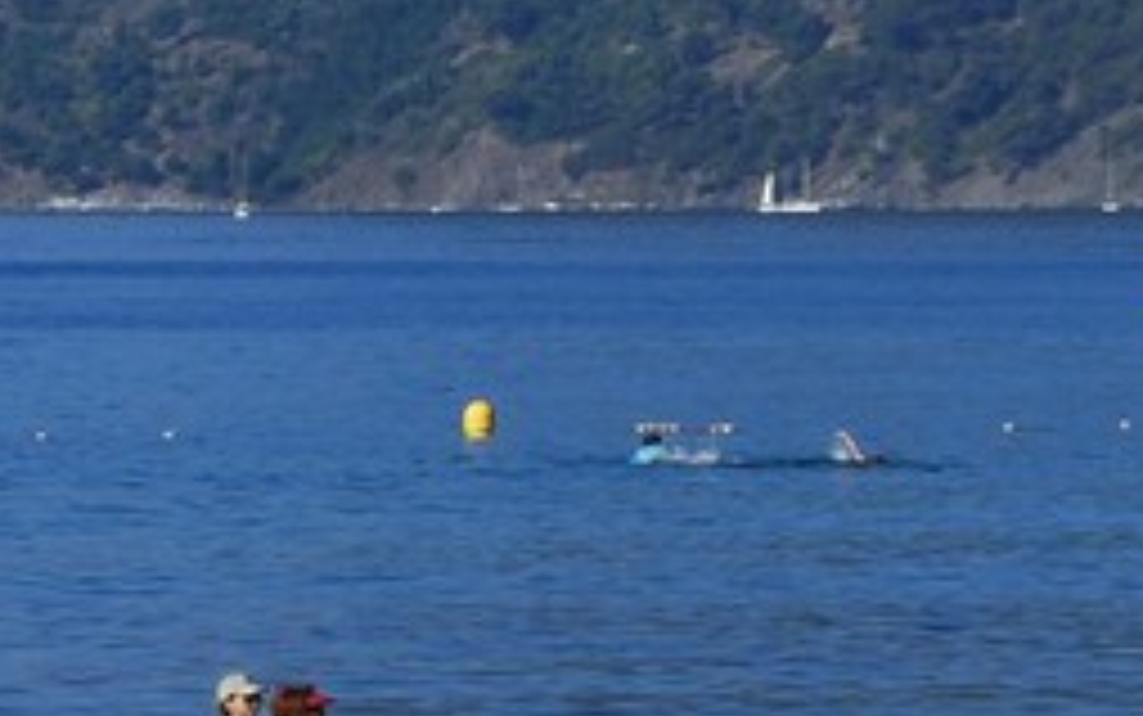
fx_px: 10409
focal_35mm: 334
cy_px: 869
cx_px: -2110
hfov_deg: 5.9
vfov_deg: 3.9
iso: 200
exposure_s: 1/250
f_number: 16
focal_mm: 52
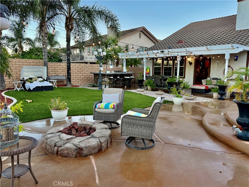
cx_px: 124
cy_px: 94
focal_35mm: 24
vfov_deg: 56.8
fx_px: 173
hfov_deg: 71.6
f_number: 1.78
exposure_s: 1/230
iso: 125
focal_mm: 6.76
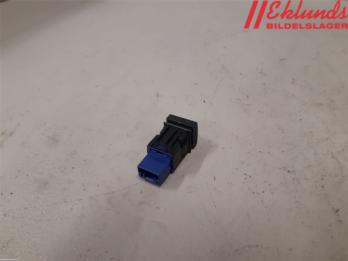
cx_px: 174
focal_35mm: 26
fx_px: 261
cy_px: 130
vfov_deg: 53.1
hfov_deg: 67.3
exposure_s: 1/50
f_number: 1.7
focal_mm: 3.93
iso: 100
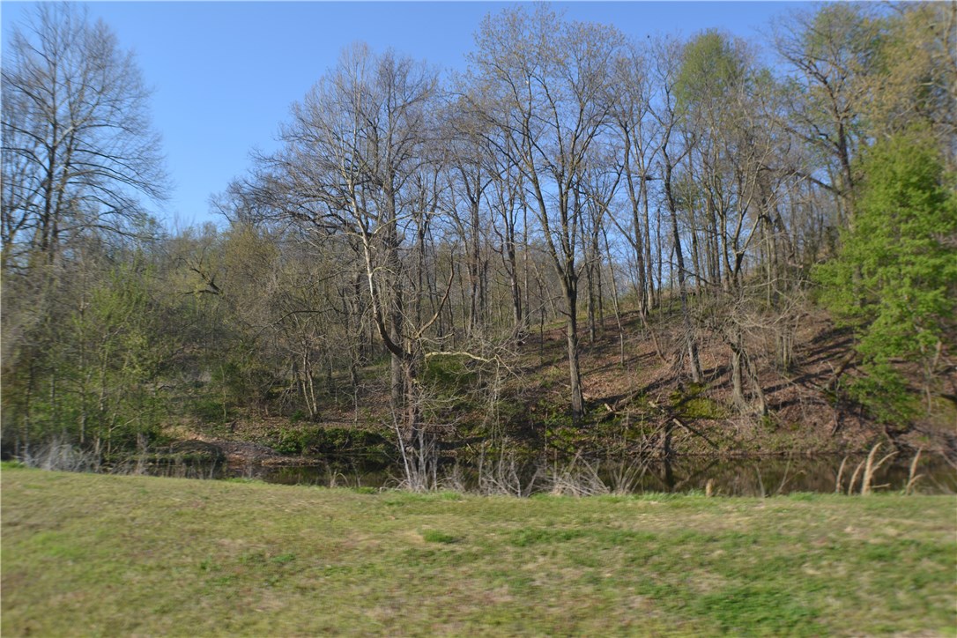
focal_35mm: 36
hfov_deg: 53.1
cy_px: 319
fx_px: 957
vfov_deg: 36.9
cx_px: 478
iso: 100
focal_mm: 24
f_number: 6.3
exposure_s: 1/160
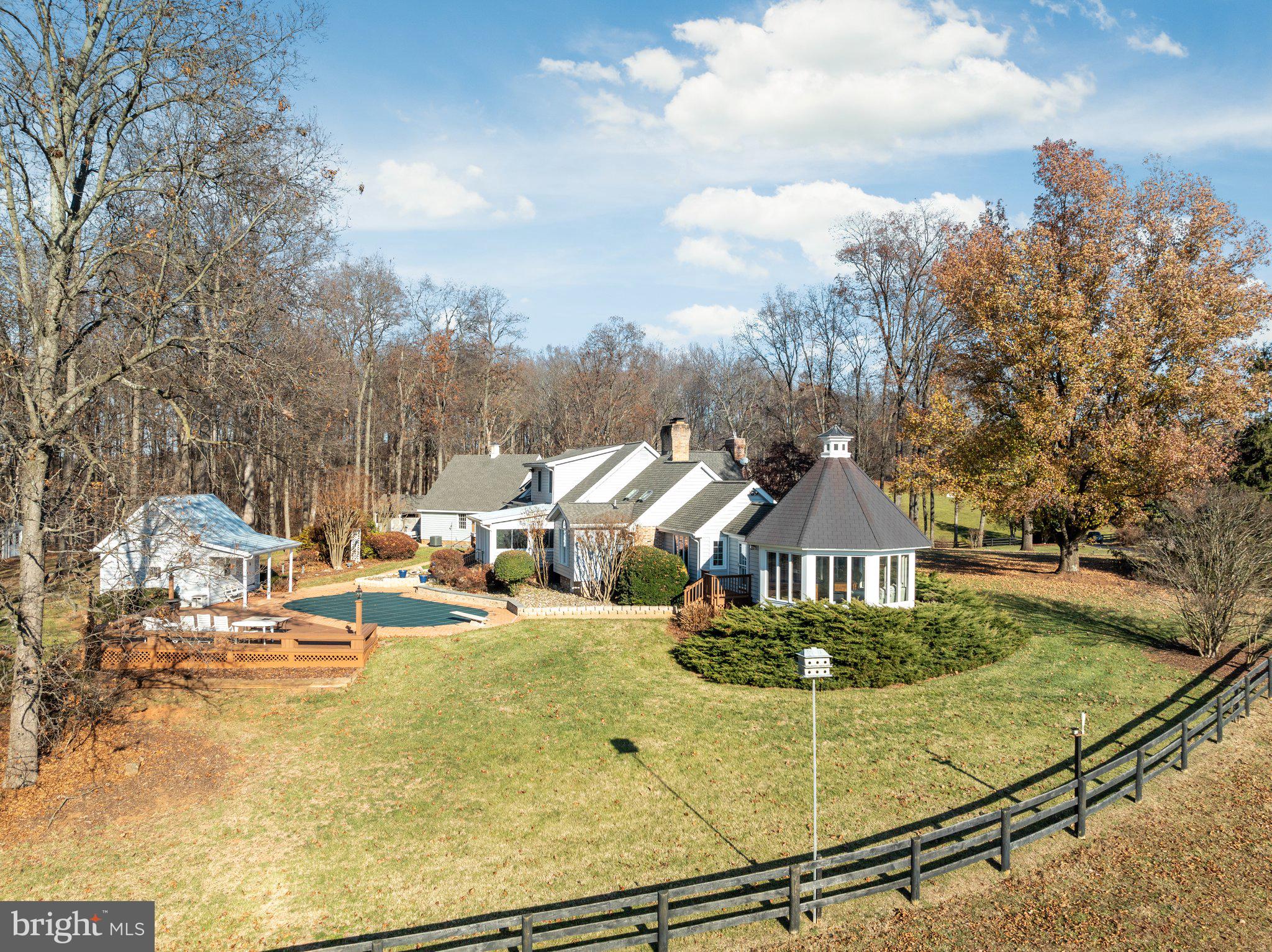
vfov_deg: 56.8
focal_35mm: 24
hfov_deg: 71.6
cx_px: 636
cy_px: 476
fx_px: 881
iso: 100
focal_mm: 12.29
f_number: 4
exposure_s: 1/200
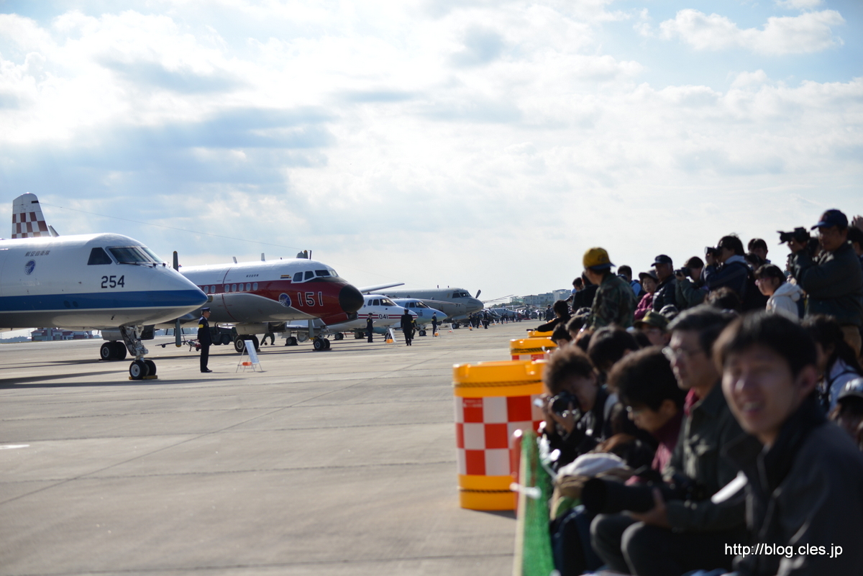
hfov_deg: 25.4
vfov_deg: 17.1
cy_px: 288
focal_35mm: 80
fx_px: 1918
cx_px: 432
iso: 200
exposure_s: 1/2000
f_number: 4.5
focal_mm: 80
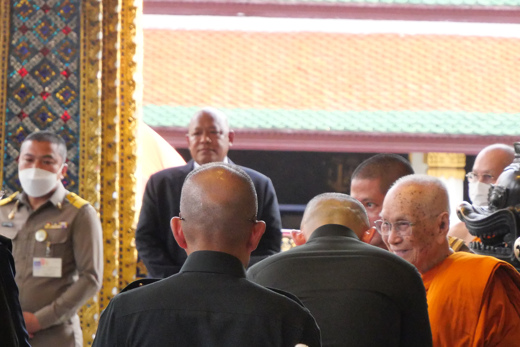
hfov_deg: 8.7
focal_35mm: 235
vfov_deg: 5.9
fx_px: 3397
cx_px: 468
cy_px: 235
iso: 3200
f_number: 5.6
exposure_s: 1/500
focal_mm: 60
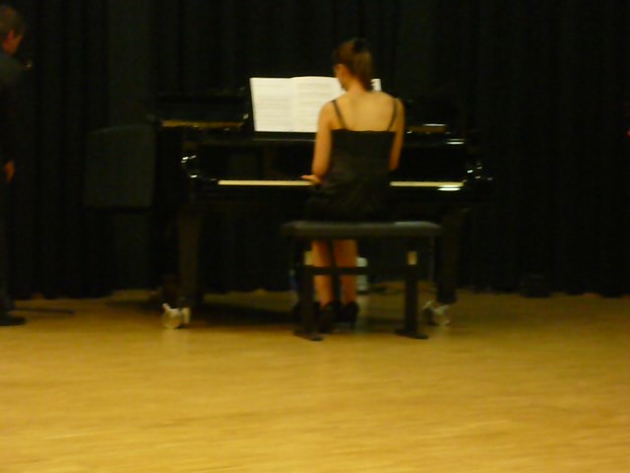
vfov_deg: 14.4
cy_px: 236
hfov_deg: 19.1
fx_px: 1875
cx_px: 315
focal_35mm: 103
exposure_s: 1/30
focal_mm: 17
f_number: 4.9
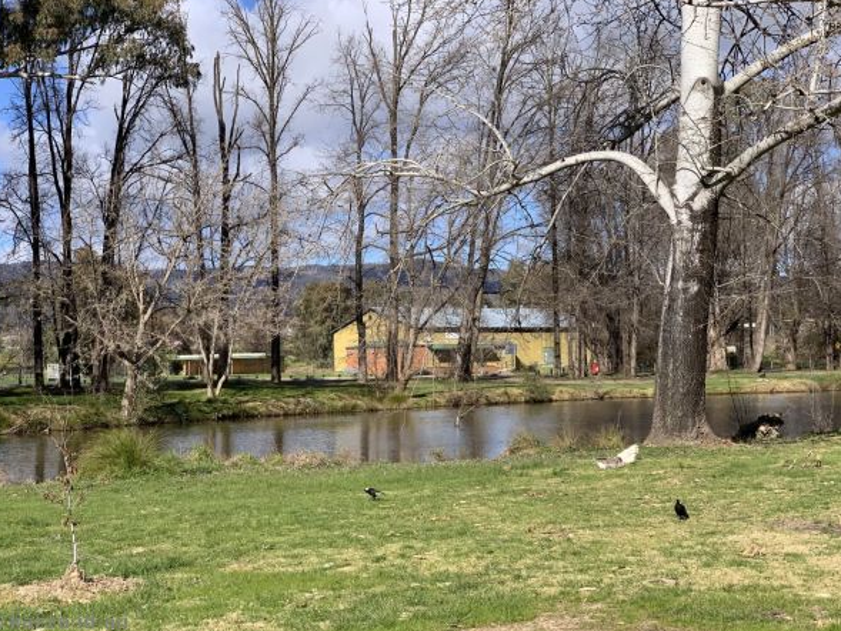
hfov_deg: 36.2
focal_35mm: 53
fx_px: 1288
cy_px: 311
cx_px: 414
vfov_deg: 27.5
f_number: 2.4
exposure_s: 1/999
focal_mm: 6
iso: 16
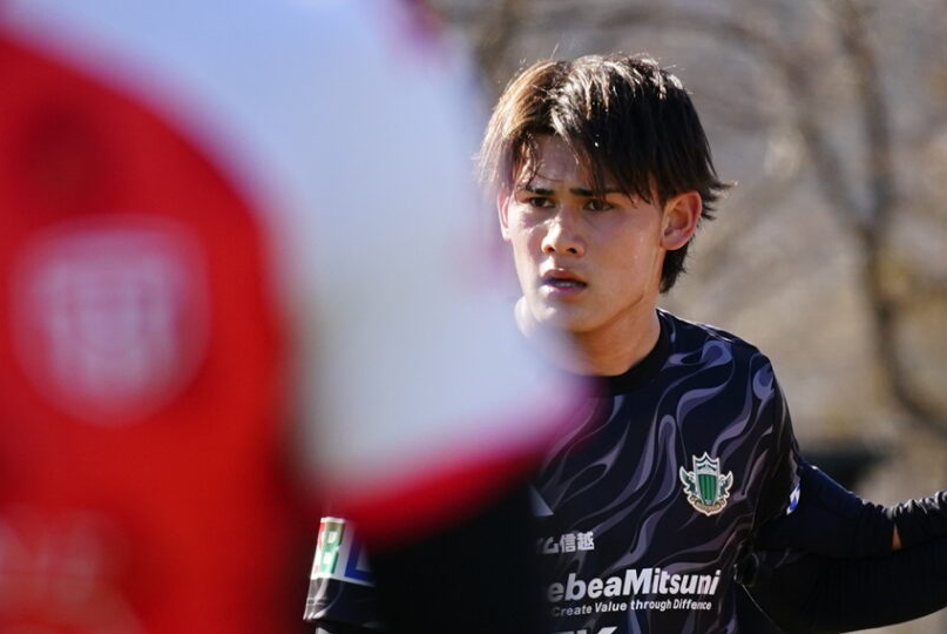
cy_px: 510
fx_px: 24095
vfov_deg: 1.5
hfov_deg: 2.3
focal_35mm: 915
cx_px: 593
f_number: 6.3
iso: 800
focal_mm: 321
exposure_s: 1/1000
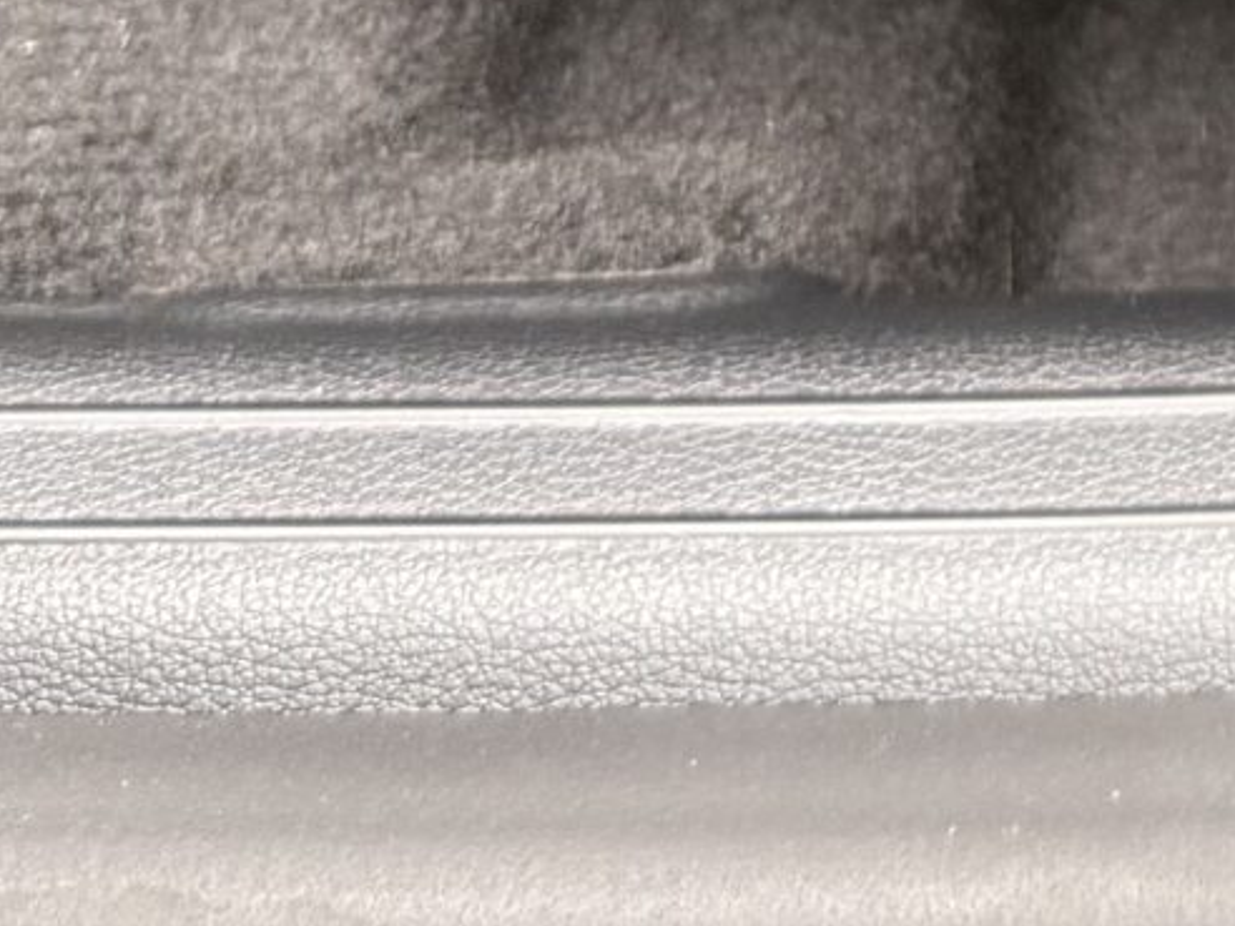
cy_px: -1440
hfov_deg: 14.4
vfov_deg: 10.1
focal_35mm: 125
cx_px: 2006
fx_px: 4460
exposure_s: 1/60
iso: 320
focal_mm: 6.76
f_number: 1.78
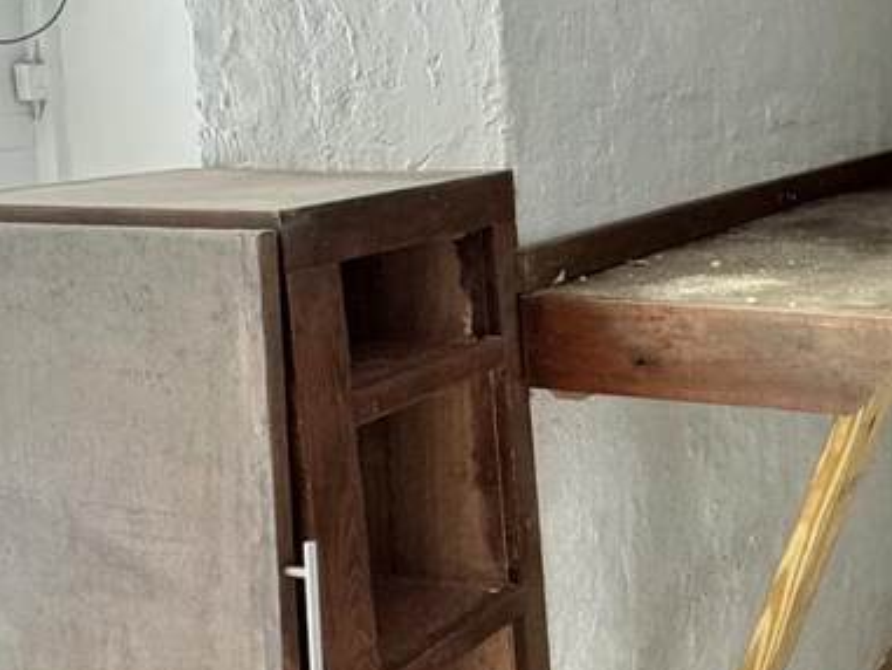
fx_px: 1211
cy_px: 180
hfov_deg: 35.7
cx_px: 932
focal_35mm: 47
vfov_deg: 30.5
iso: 320
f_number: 2.2
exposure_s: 1/96
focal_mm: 2.22
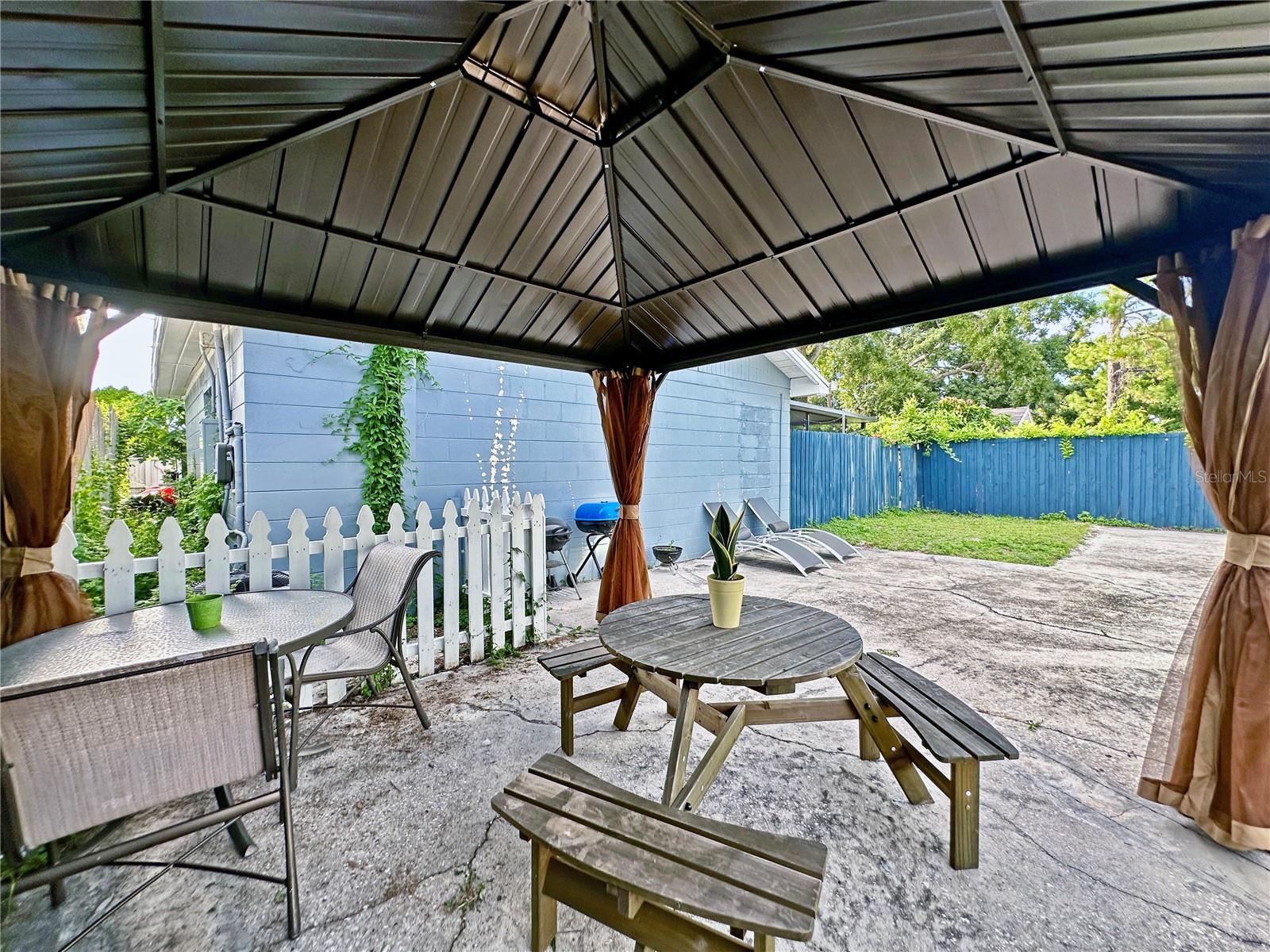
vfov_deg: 85.7
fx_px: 514
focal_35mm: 14
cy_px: 476
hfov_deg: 102.1
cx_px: 635
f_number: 2.2
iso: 40
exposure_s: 1/153
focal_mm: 2.22
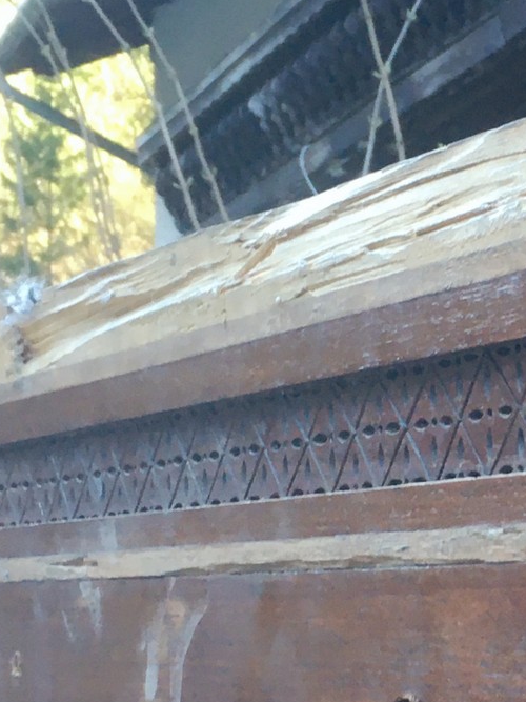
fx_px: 1763
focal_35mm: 87
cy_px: 625
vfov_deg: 22.0
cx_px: 681
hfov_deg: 16.1
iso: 40
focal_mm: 4.15
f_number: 2.2
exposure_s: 1/33
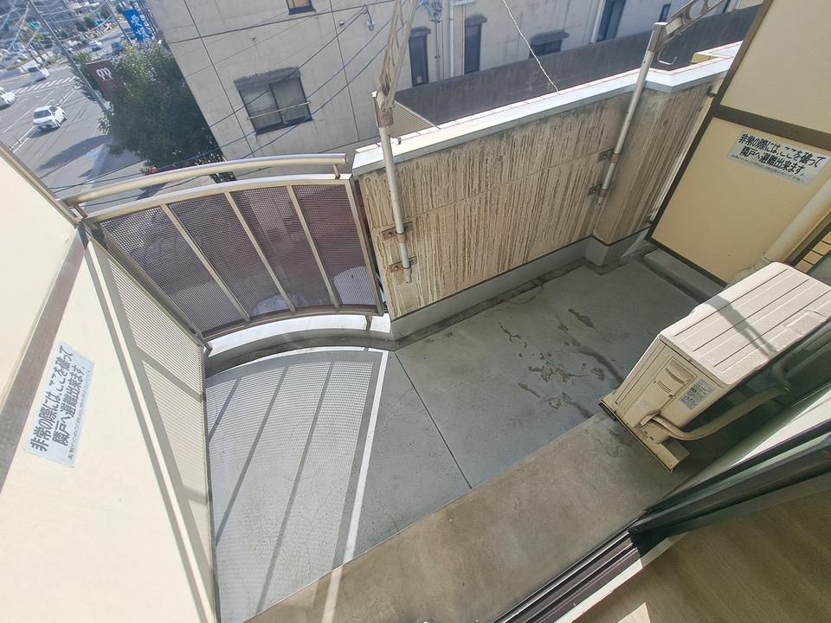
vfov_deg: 89.9
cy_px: 312
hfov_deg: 106.2
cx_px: 416
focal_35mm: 13
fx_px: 312
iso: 50
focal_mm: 1.74
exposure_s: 1/1054
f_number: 2.2
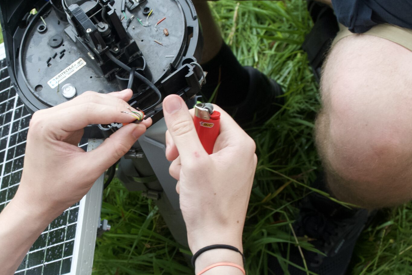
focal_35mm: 79
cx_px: 135
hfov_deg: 25.5
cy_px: 135
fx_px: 904
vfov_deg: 17.3
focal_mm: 28
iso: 640
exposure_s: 1/160
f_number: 6.3
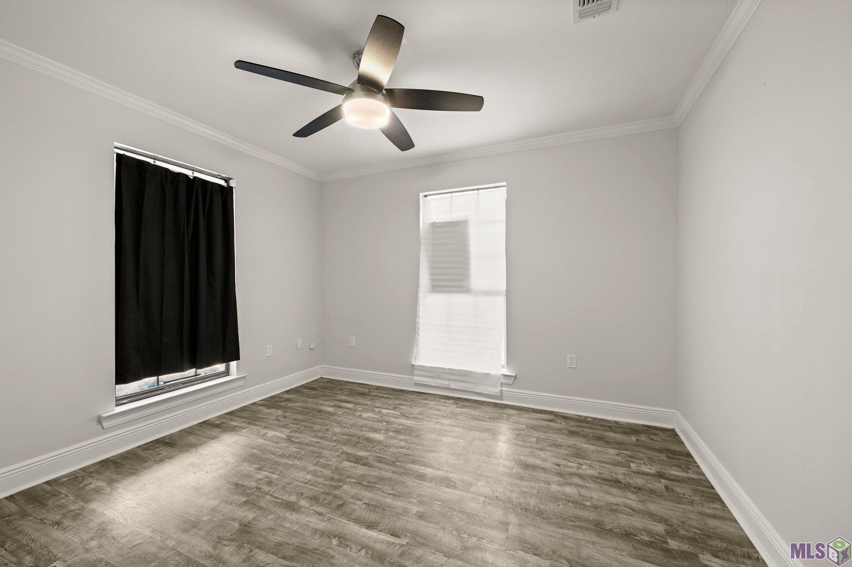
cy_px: 284
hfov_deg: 104.3
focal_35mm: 14
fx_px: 331
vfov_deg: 81.1
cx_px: 426
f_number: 10
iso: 200
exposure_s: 1/1.25
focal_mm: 14
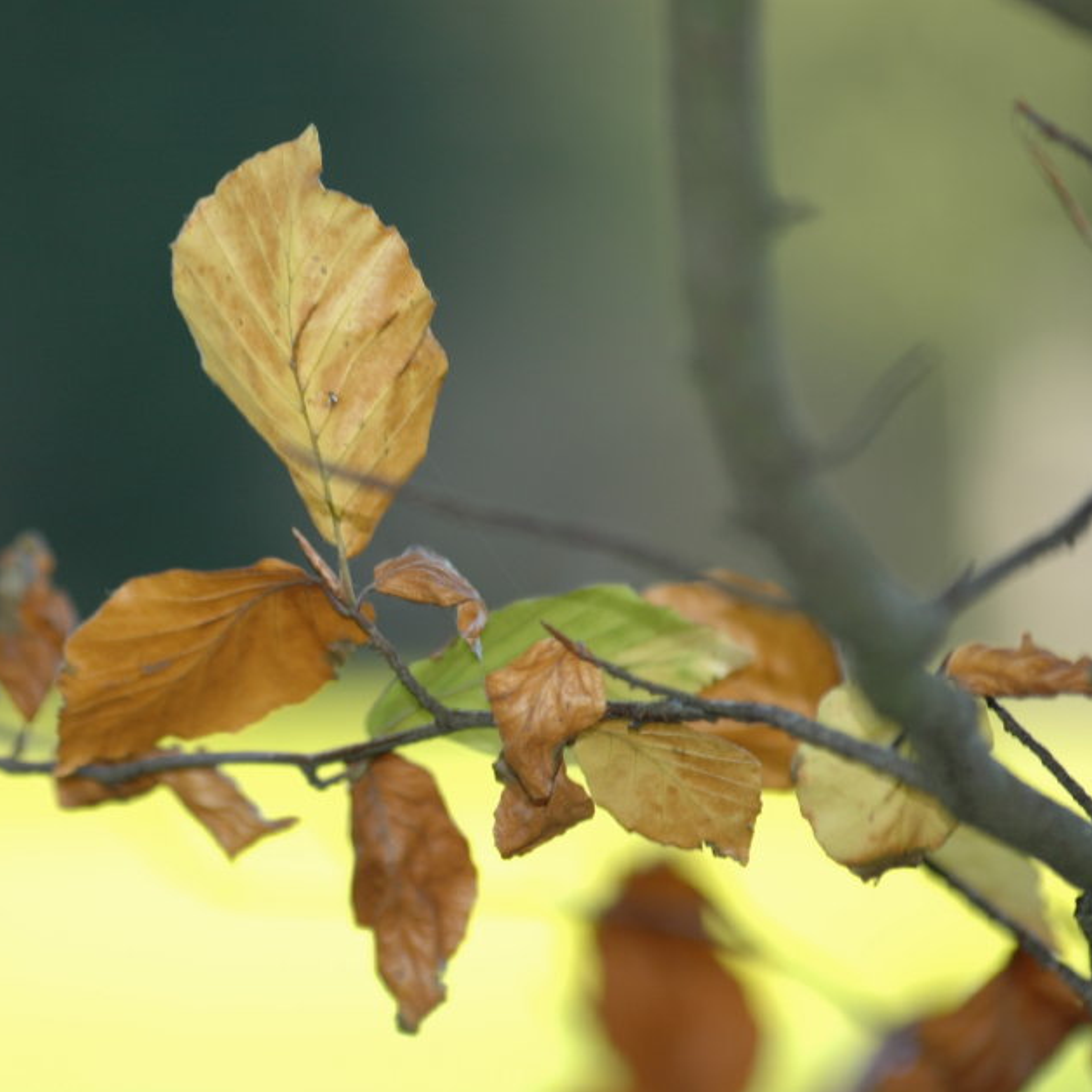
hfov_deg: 4.7
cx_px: 310
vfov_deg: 4.7
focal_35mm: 376
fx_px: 13407
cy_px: 547
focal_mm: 195
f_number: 5
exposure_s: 1/100
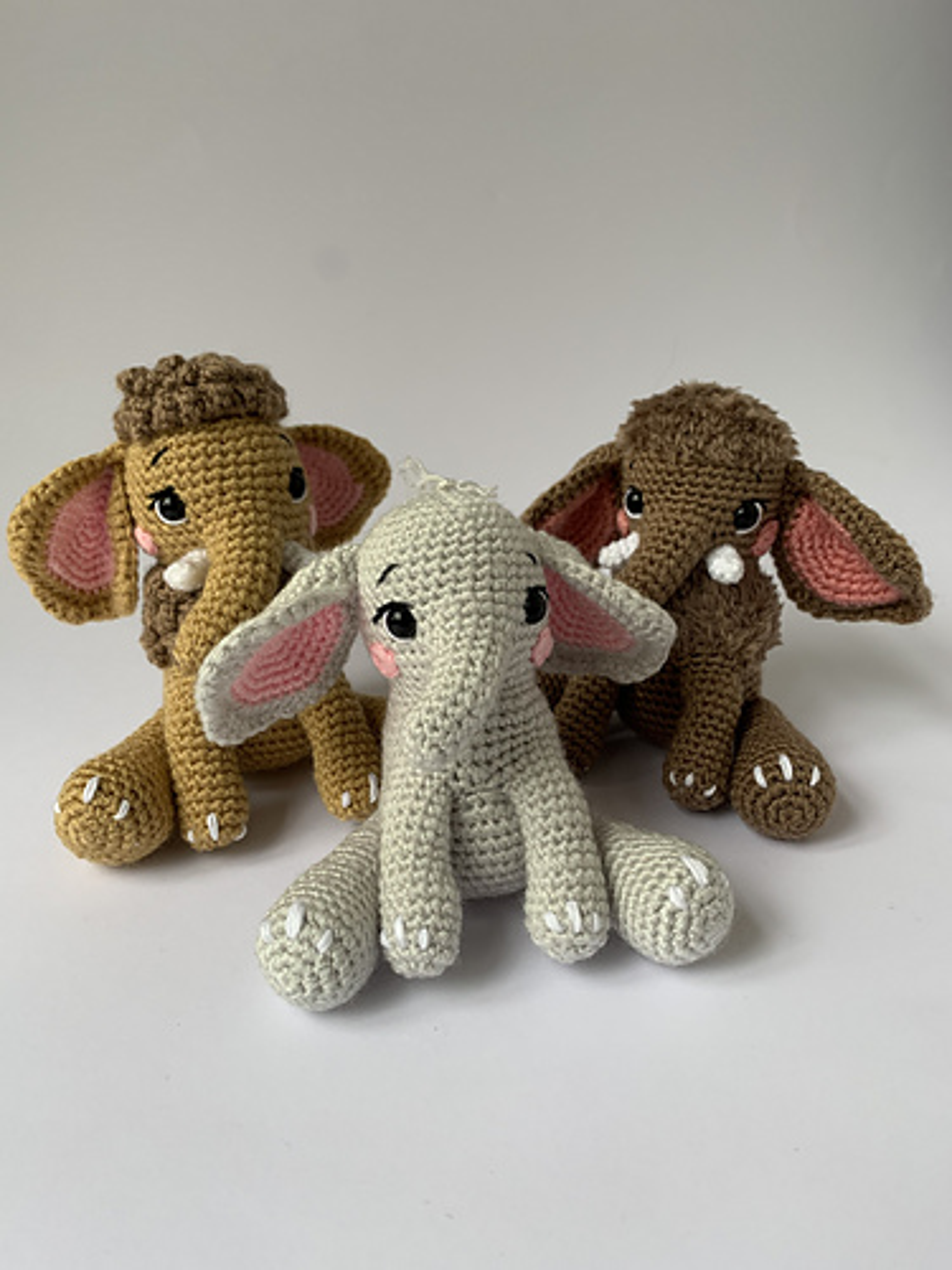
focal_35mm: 26
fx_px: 953
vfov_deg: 67.3
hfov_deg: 53.1
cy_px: 635
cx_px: 476
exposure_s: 1/121
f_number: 1.8
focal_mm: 4.25
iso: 64
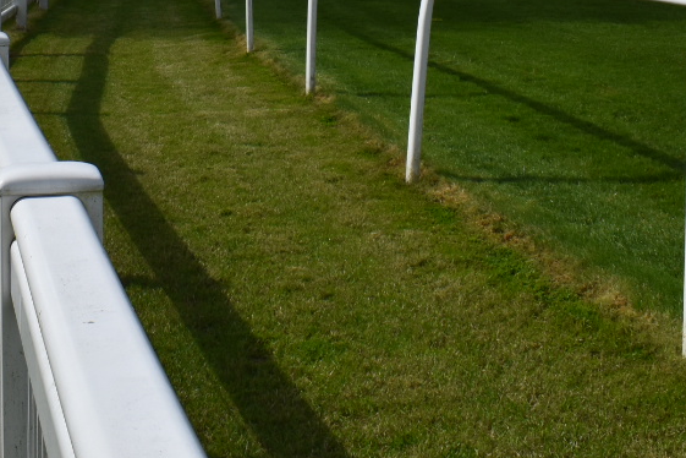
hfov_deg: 25.9
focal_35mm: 78
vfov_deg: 16.6
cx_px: 259
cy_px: -124
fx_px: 1486
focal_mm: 18
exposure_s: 1/500
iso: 200
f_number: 11
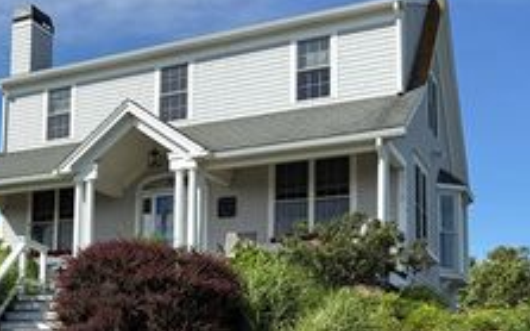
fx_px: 823
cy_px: 287
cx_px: 26
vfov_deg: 22.3
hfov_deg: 33.3
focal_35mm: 57
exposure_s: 1/4673
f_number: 1.78
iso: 80
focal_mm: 6.76
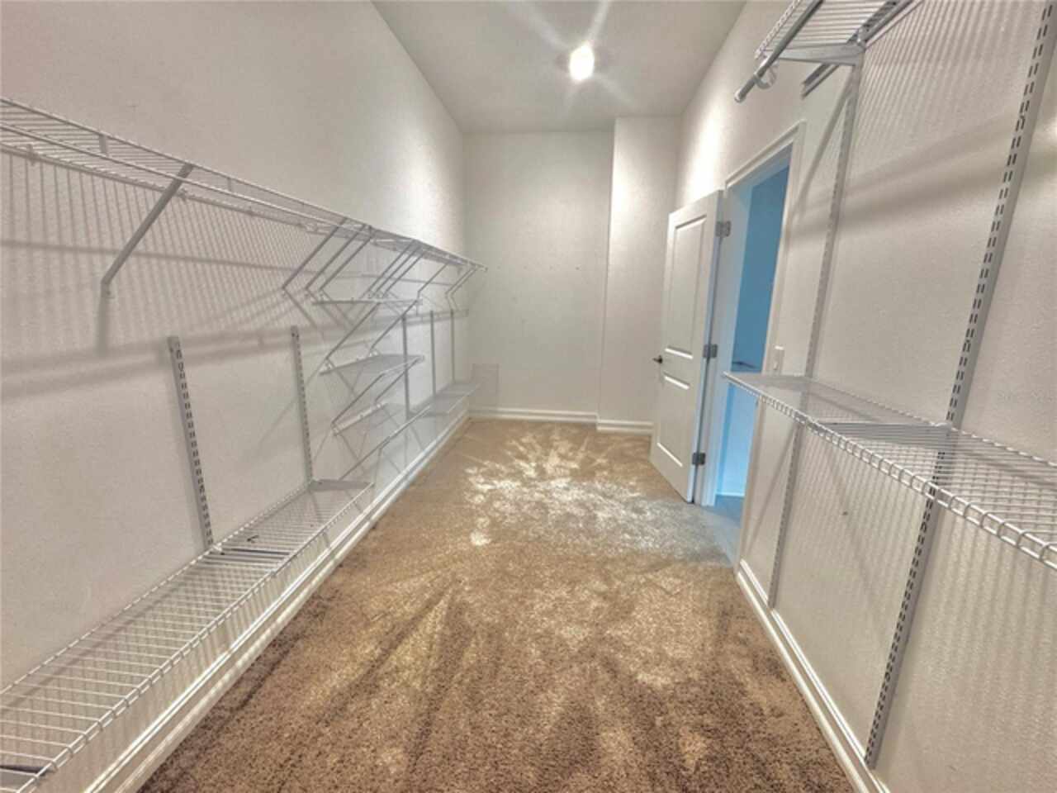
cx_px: 528
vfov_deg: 85.7
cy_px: 396
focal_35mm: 14
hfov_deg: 102.1
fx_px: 427
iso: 200
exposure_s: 1/60
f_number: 2.2
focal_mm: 2.22
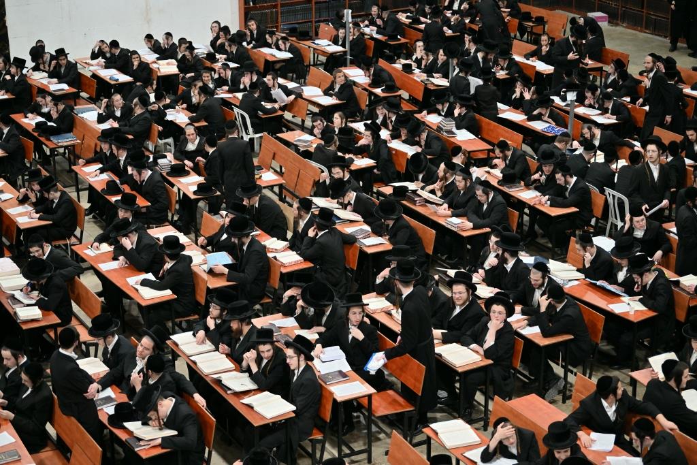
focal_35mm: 70
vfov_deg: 19.5
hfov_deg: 28.8
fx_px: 1355
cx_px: 348
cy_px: 232
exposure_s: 1/125
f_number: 2.8
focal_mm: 70
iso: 250
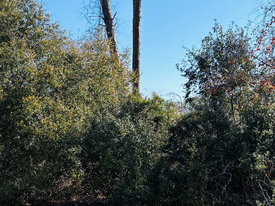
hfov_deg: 35.3
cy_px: 187
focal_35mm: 52
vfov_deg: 27.0
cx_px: 43
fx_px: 413
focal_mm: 5.96
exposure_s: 1/1567
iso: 50
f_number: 1.6
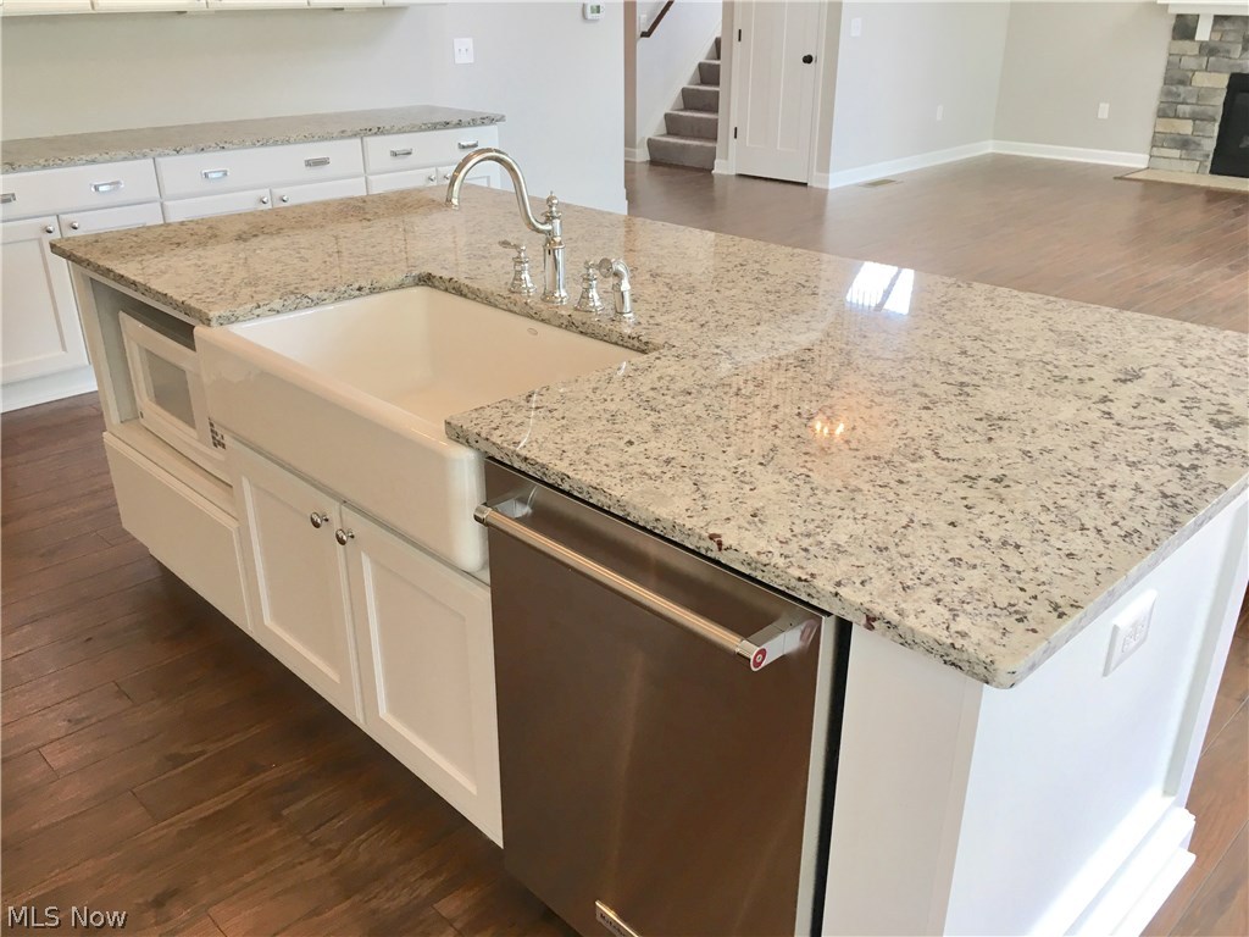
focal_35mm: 29
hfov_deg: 61.7
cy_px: 468
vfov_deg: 48.2
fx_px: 1046
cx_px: 624
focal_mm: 4.15
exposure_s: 1/30
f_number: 2.2
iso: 25
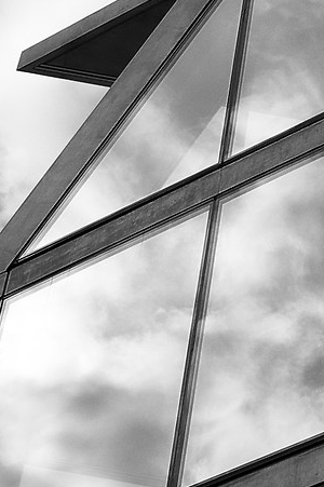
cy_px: 395
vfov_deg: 12.4
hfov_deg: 8.3
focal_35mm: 165
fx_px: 2231
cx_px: 287
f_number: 8
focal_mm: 21
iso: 100
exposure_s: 1/500
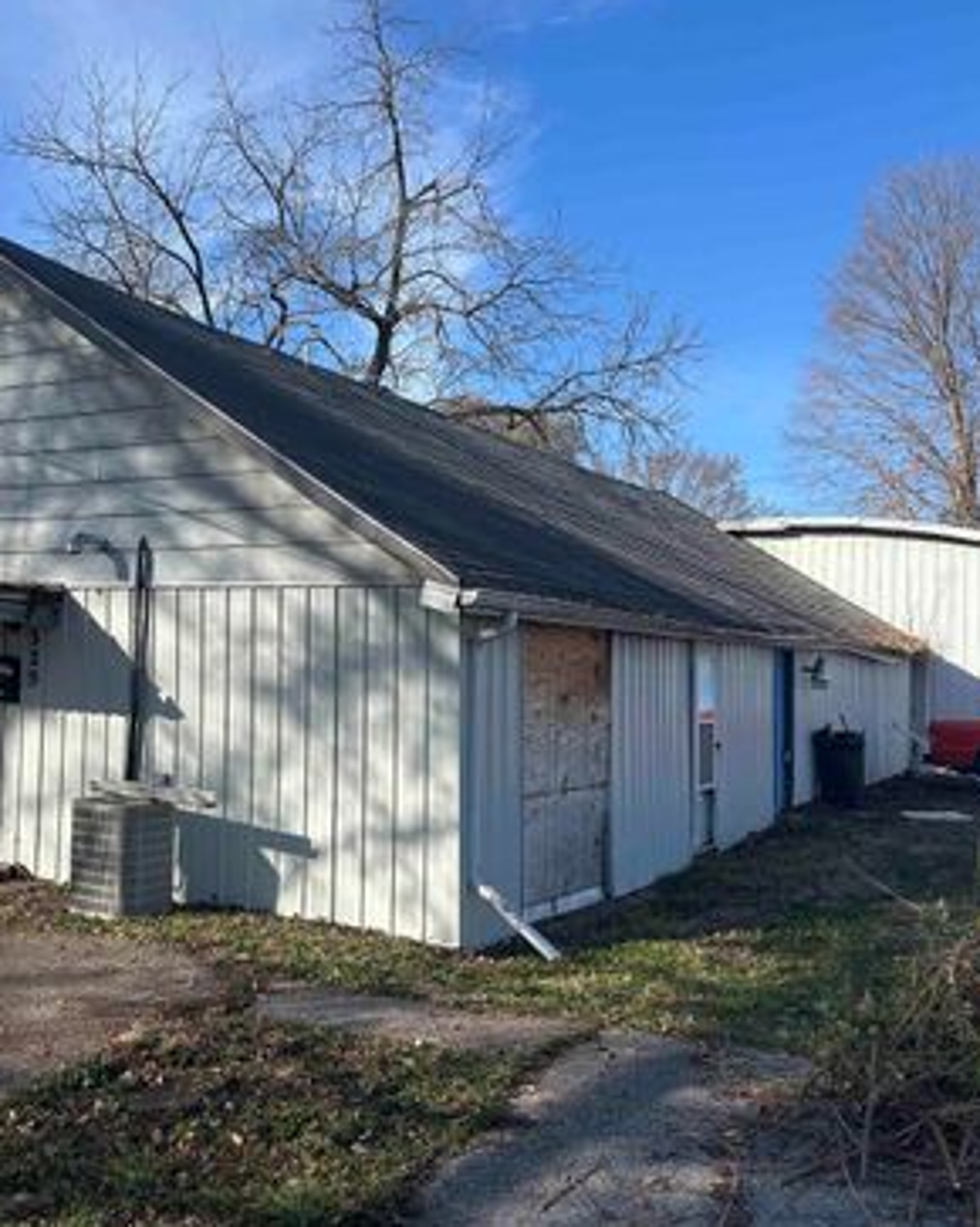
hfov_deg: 41.0
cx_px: 250
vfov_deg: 51.6
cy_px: 600
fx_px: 1270
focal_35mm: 35
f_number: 1.5
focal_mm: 5.7
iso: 50
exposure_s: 1/2841
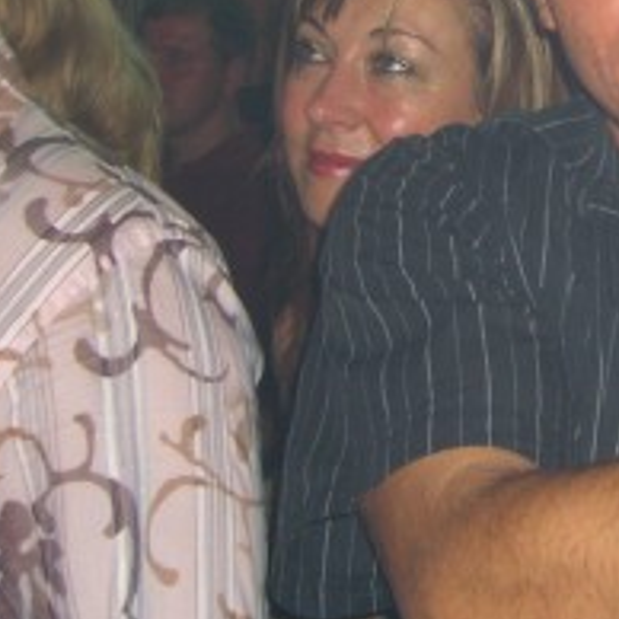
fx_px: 2104
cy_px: 35
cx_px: 763
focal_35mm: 104
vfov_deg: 16.5
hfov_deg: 16.0
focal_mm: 7.9
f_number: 2.8
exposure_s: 1/60
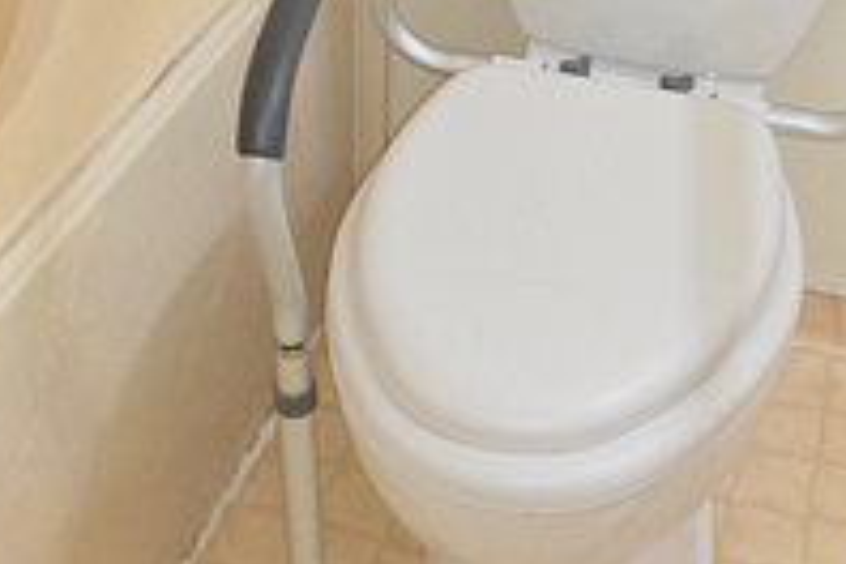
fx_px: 1645
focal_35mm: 70
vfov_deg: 16.6
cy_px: -414
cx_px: 483
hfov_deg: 28.8
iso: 80
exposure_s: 1/60
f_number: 1.9
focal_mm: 2.2
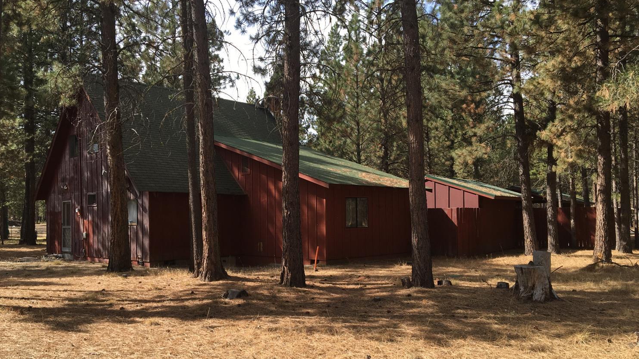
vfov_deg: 36.6
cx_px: 316
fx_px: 542
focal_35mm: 32
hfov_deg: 61.0
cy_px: 212
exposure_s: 1/545
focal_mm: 4.15
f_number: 2.2
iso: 25
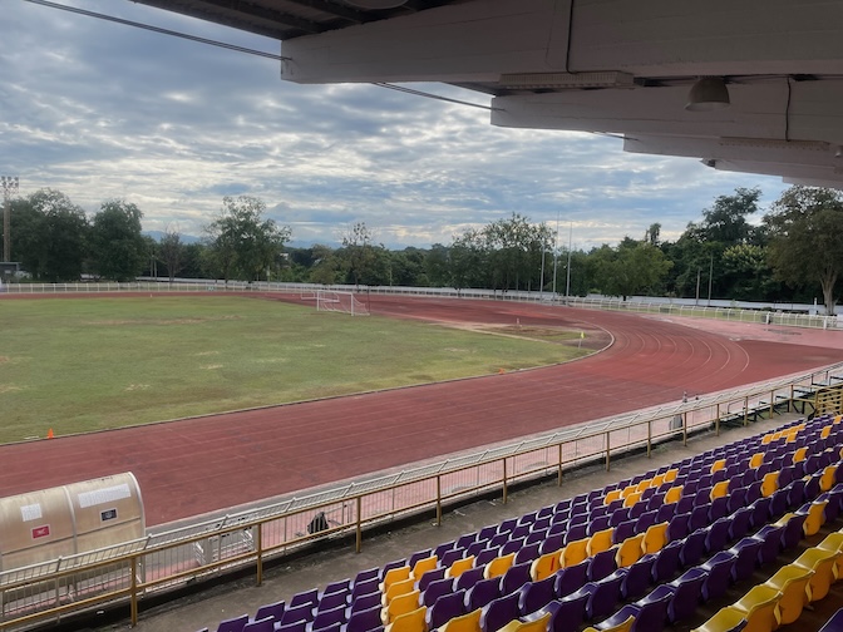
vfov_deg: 53.1
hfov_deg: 67.3
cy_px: 316
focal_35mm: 26
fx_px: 633
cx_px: 422
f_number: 1.6
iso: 32
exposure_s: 1/2564
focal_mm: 4.2
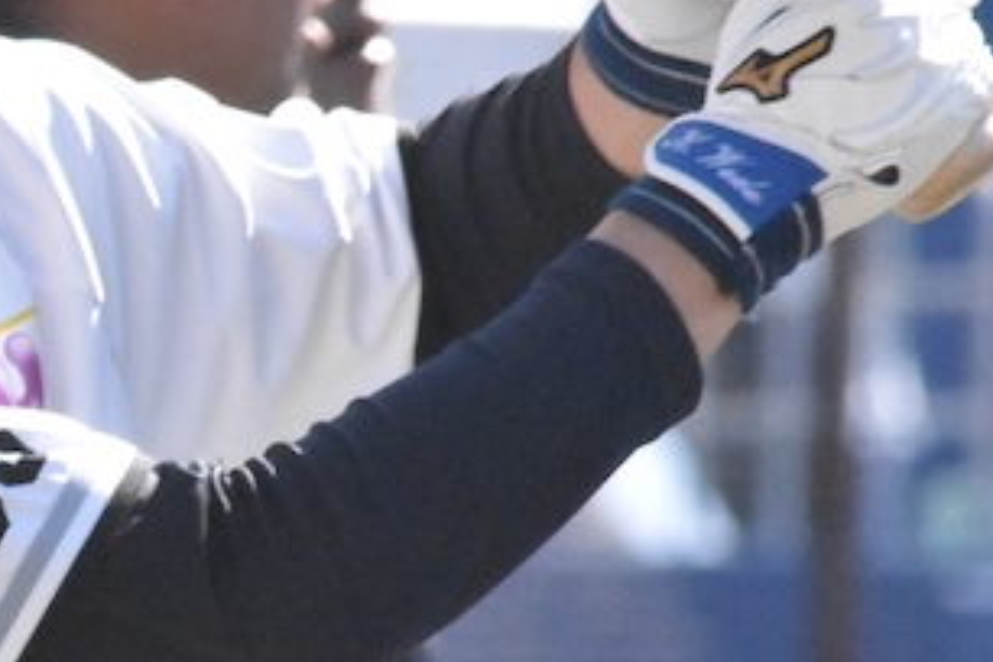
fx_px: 41482
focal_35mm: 1504
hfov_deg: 1.4
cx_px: -435
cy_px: 423
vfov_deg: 0.9
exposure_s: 1/4000
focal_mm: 300
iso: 10000
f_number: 13
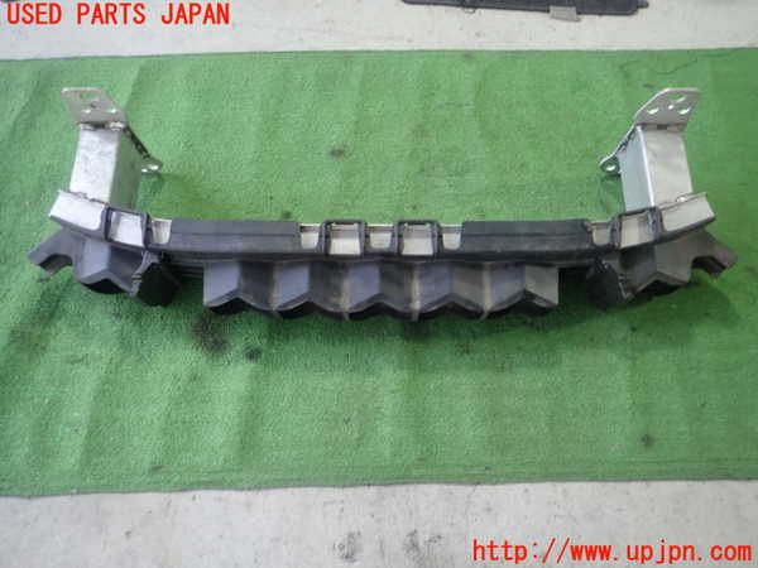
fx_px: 547
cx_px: 379
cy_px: 284
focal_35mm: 25
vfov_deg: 54.9
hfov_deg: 69.4
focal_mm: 4.5
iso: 160
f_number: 2
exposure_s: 1/60
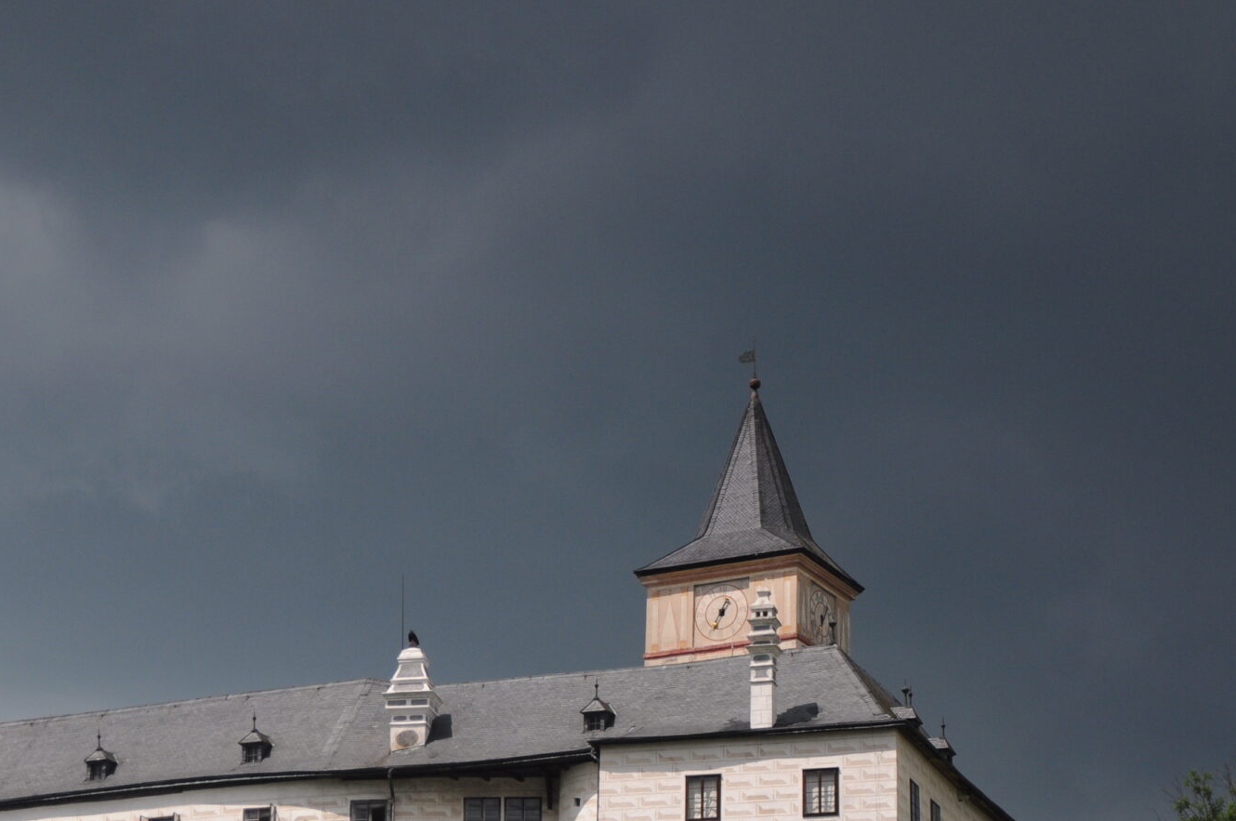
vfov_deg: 10.5
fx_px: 4456
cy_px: 752
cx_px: 204
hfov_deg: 15.7
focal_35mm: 130
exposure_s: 1/500
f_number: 5
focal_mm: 45
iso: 200
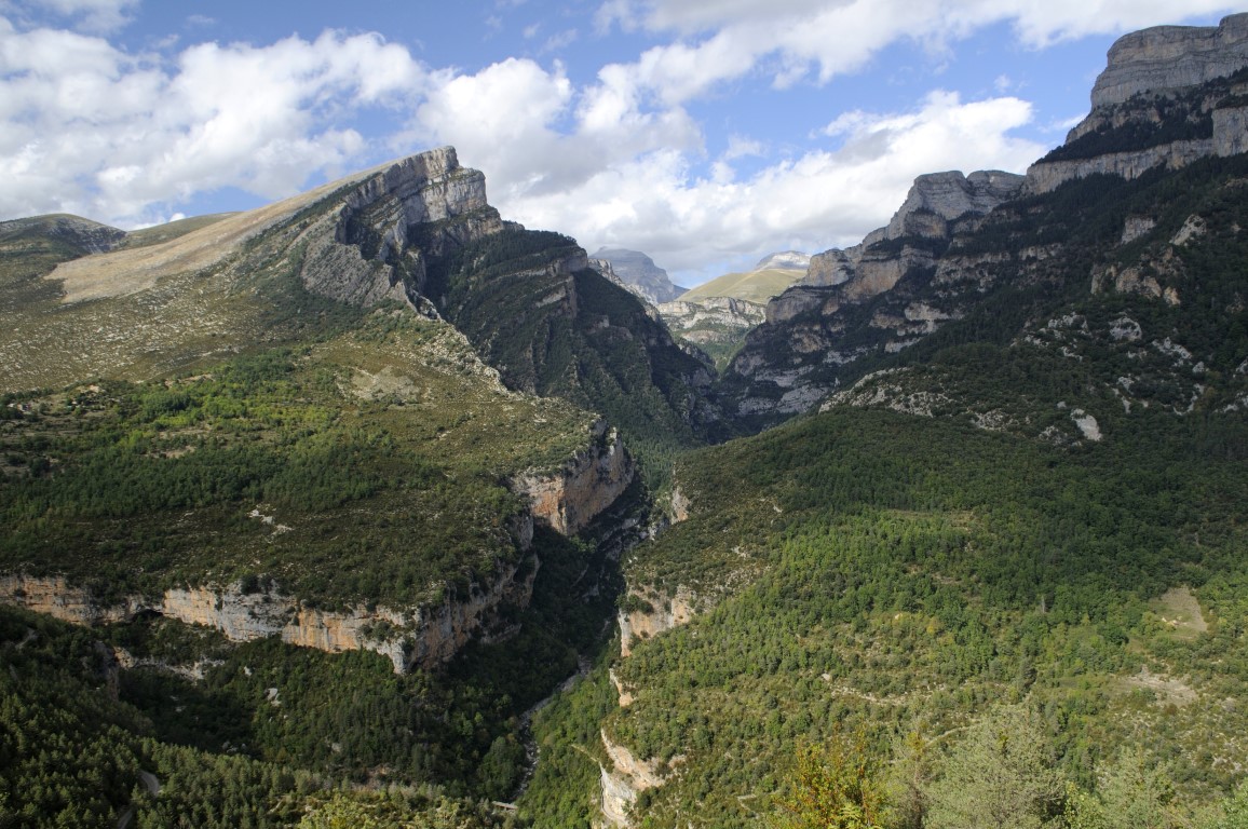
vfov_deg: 50.3
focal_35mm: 26
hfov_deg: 70.5
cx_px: 624
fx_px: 883
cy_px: 414
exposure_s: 1/160
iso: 200
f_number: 7.1
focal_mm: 17
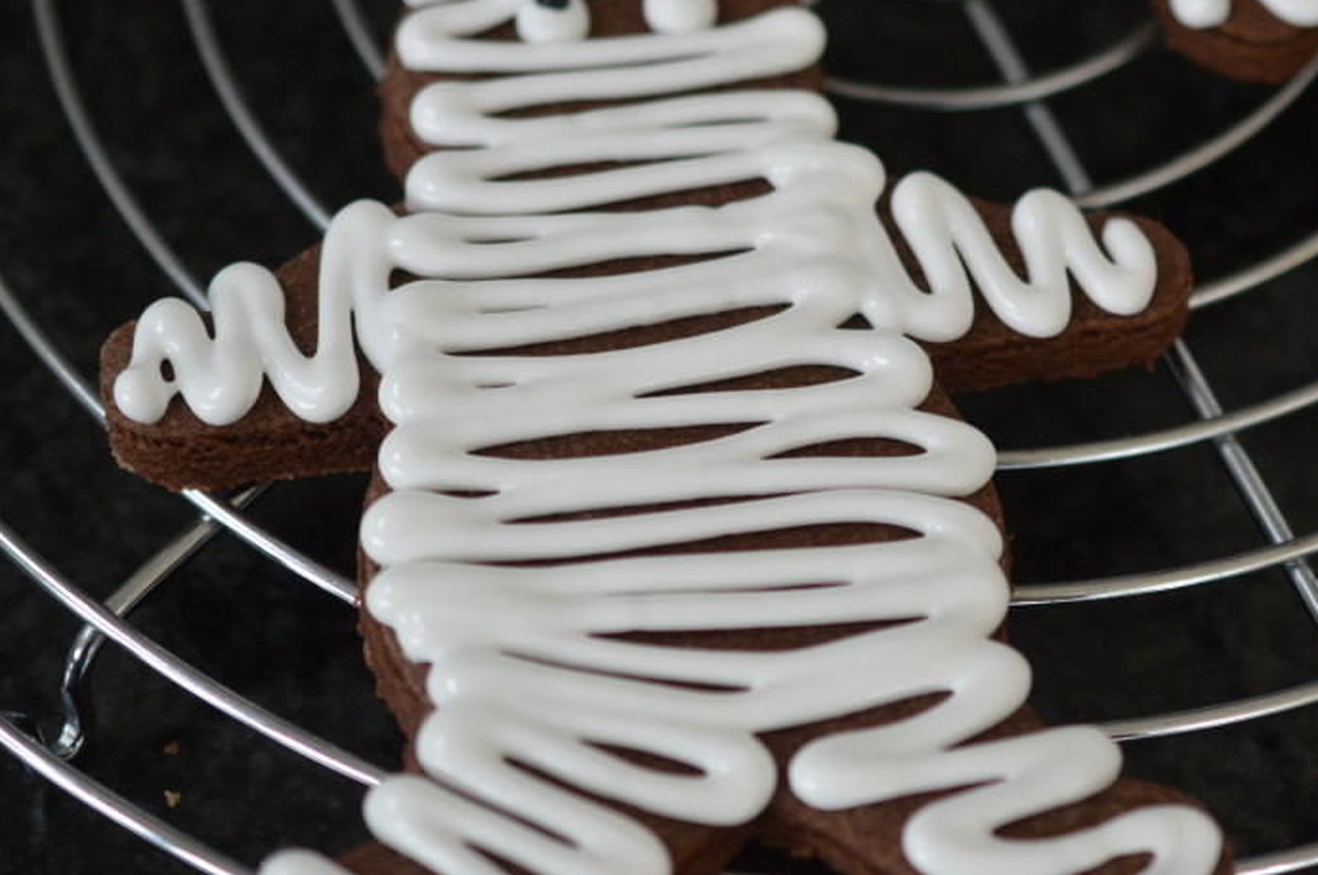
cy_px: 426
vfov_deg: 15.3
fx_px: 3254
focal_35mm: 89
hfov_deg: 22.8
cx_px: 821
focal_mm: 40
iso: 800
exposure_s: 1/60
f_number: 3
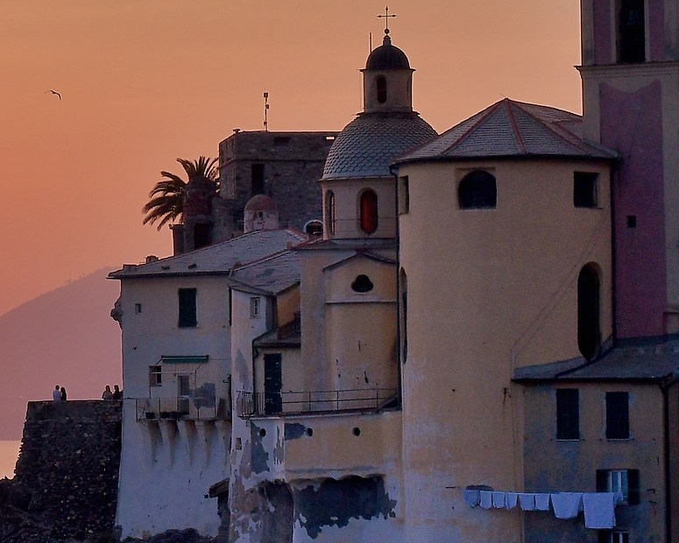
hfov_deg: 8.7
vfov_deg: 7.1
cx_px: -259
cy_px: 193
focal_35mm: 218
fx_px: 4381
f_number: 11
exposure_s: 1/400
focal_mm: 50
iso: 500
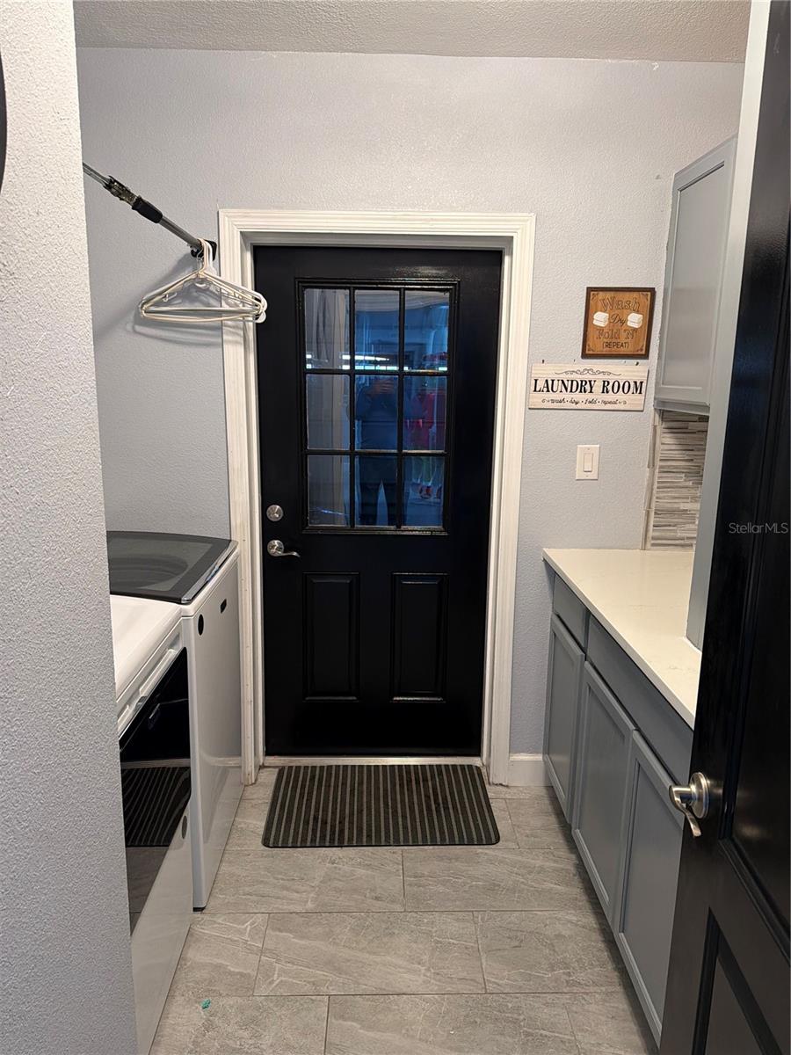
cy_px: 528
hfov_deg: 56.8
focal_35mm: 24
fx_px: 731
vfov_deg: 71.6
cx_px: 396
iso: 250
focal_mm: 6.76
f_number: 1.78
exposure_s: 1/60
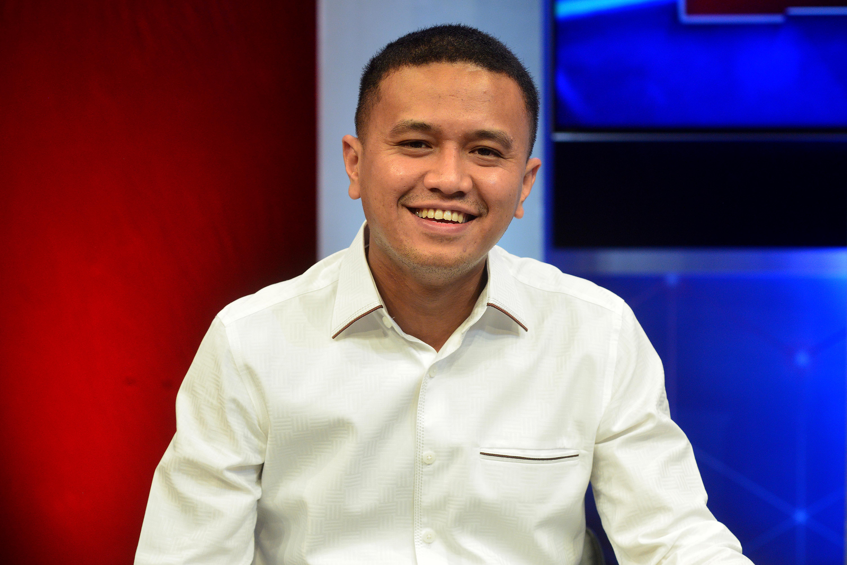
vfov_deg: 12.2
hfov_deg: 18.3
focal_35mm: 112
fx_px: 2636
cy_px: 282
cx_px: 424
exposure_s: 1/125
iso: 2000
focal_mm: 112
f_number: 6.3
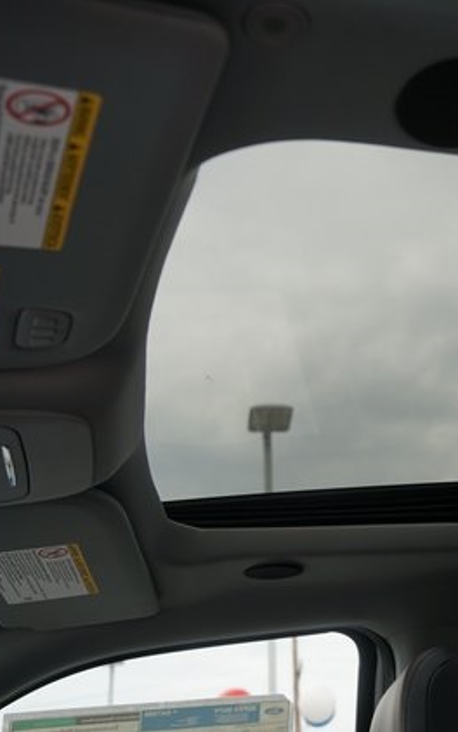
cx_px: 507
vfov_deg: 39.6
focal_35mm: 51
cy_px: 363
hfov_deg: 23.7
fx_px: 1018
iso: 100
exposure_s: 1/100
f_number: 5.6
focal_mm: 33
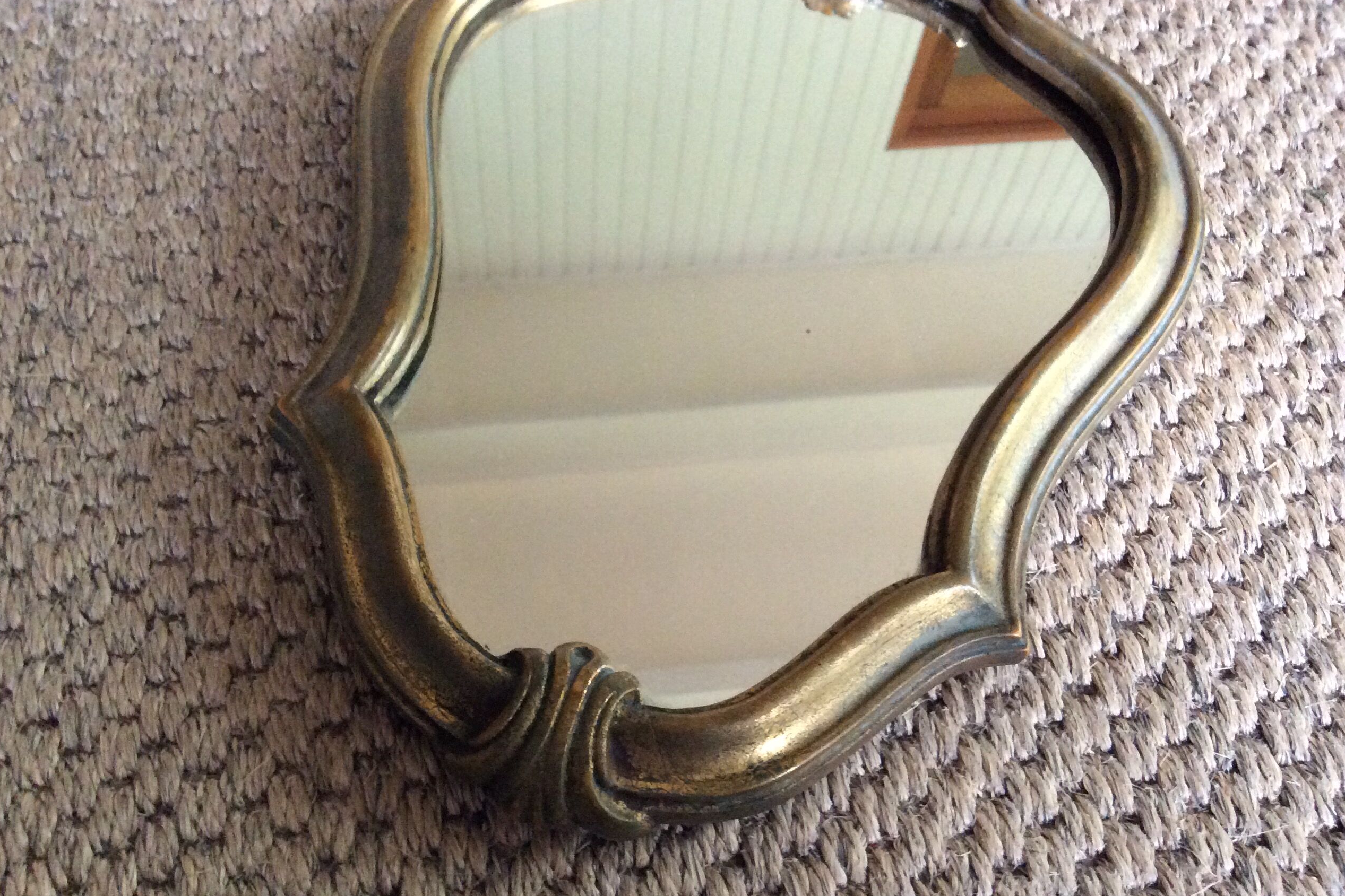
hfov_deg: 55.8
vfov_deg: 38.8
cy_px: 509
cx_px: 660
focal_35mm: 34
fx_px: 1270
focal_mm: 3.3
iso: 250
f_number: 2.4
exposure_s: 1/17
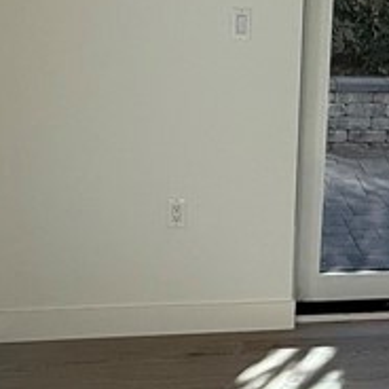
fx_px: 877
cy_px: 108
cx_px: 404
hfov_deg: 23.8
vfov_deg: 24.8
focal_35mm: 69
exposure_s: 1/235
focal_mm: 2.22
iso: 50
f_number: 2.2
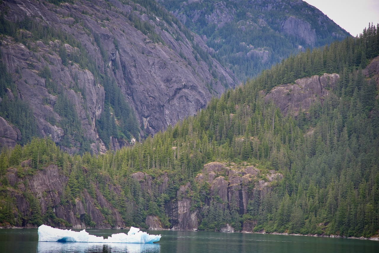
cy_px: 126
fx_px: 1264
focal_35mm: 120
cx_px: 190
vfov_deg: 11.4
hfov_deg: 17.1
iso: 200
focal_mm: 120
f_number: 4
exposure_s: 1/250
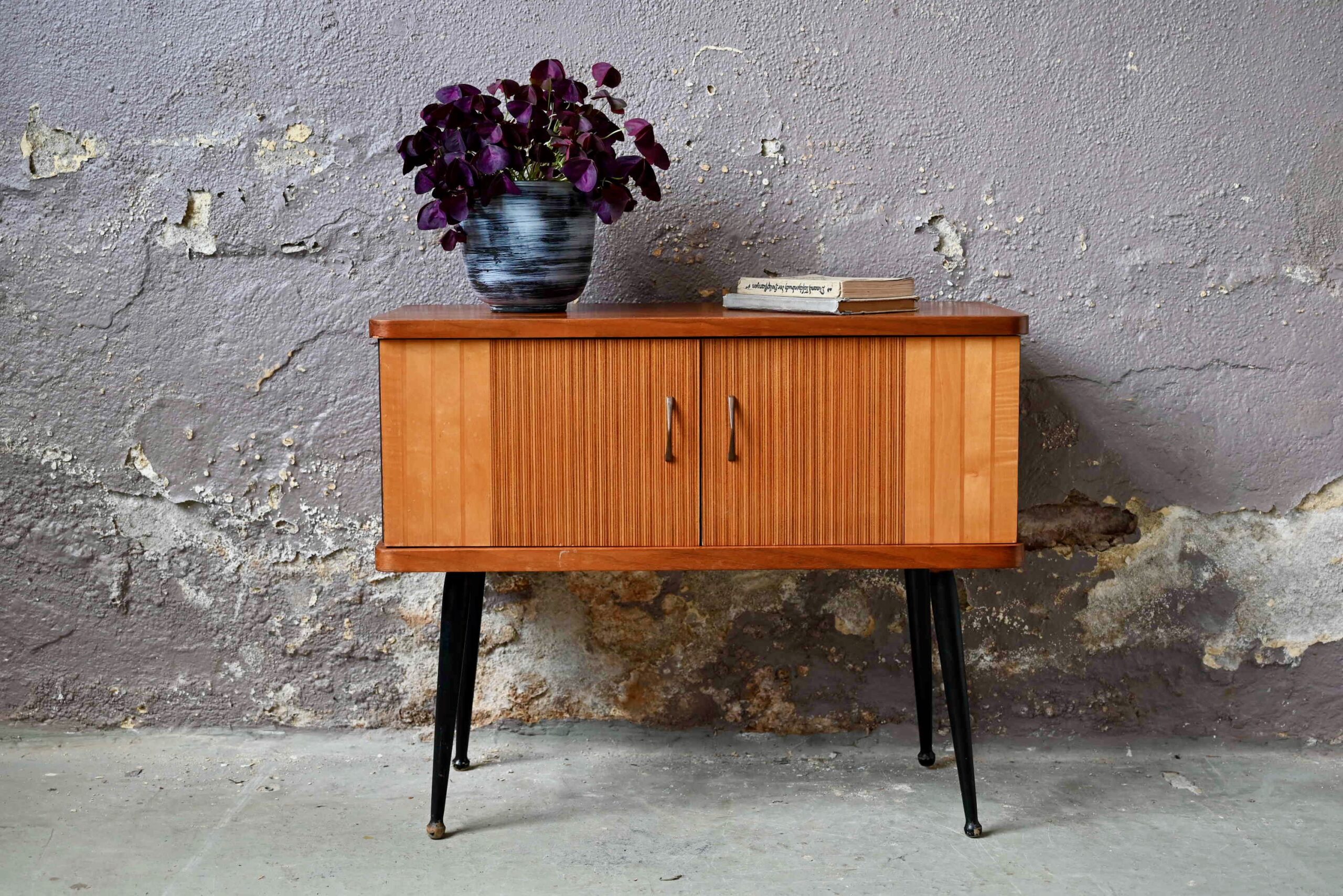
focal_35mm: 47
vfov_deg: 28.7
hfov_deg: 41.9
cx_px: 672
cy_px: 448
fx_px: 1754
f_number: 4.5
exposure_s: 1/80
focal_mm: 47
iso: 800
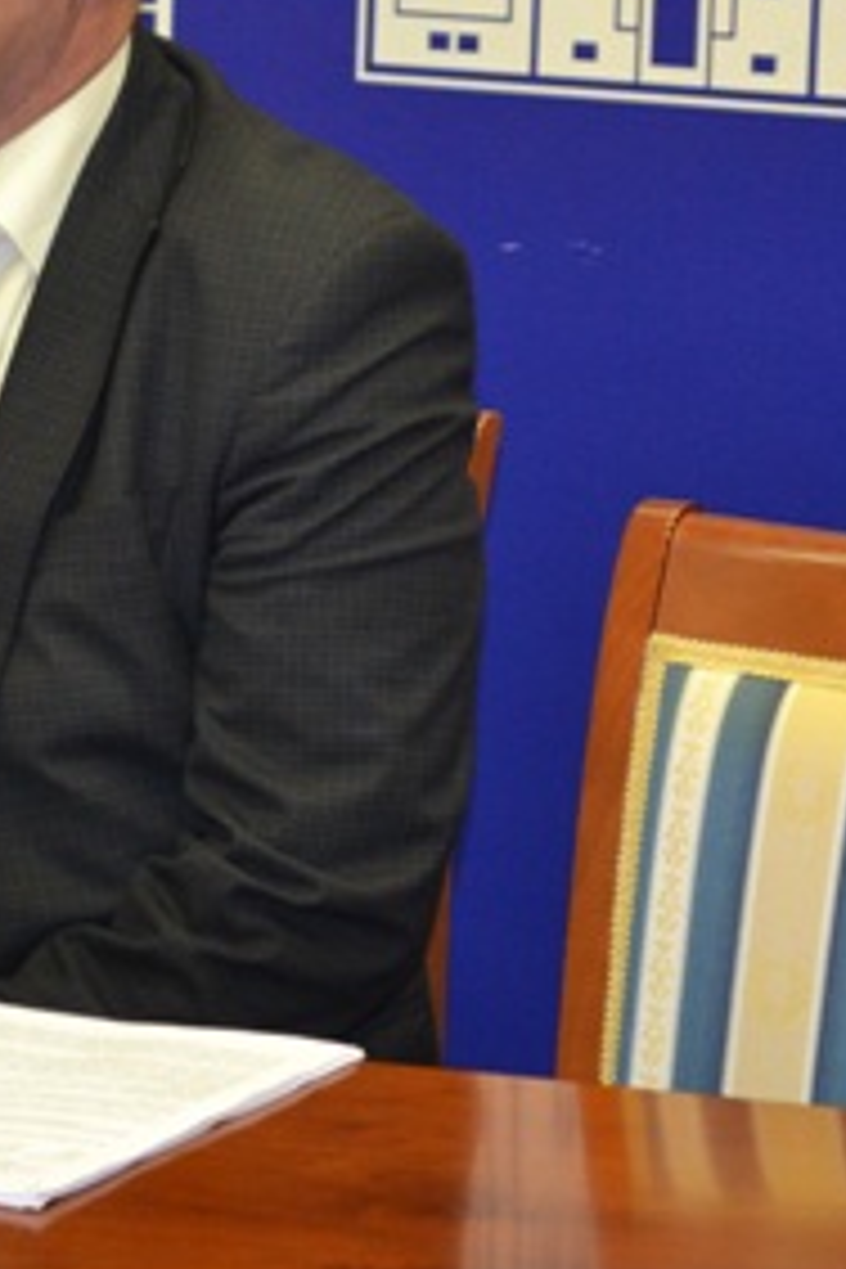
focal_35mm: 187
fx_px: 6596
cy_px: 371
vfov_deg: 11.0
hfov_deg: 7.3
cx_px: 153
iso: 1800
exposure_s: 1/60
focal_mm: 55
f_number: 5.6
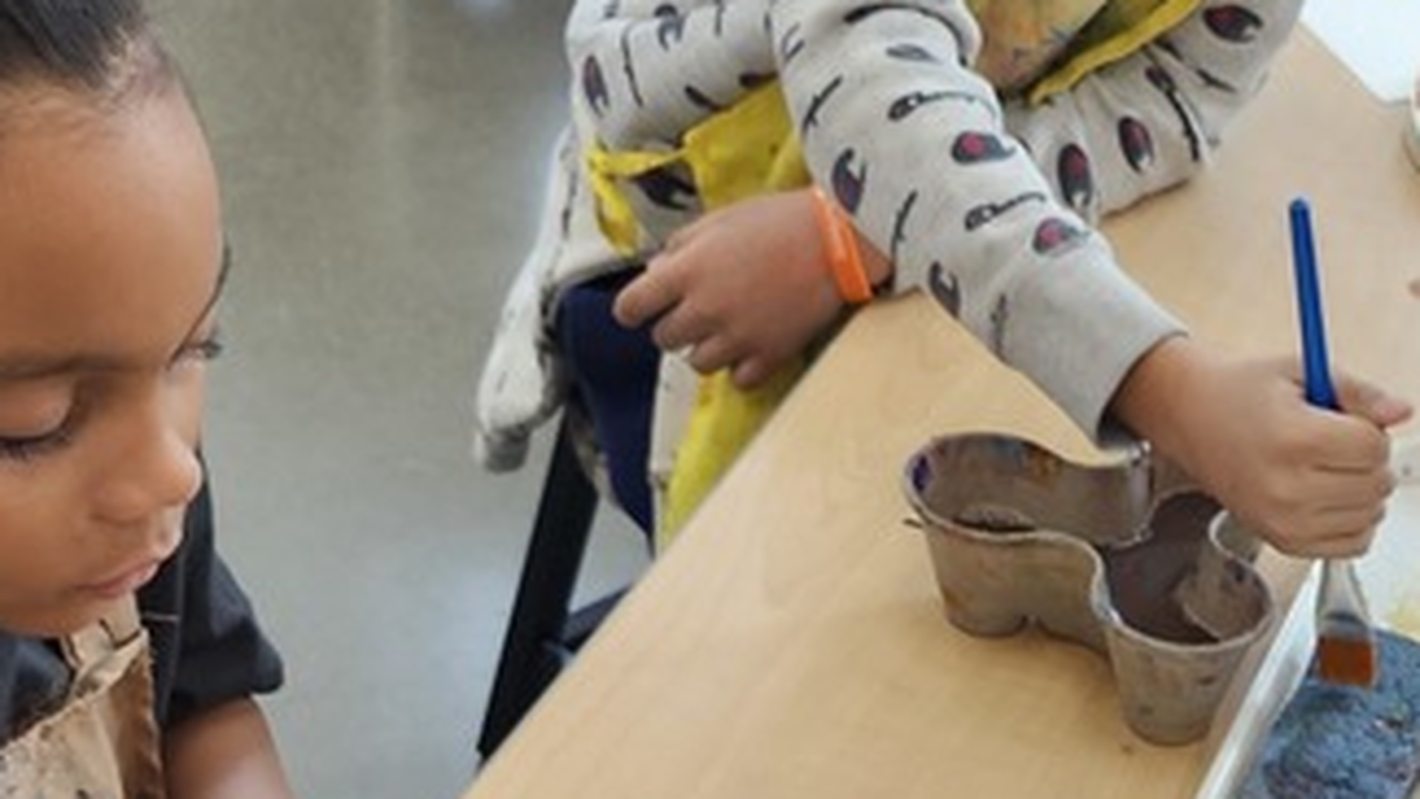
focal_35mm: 79
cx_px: 1573
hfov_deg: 24.9
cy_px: 1000
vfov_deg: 14.7
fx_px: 2975
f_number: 1.8
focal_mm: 5.54
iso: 125
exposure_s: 1/120
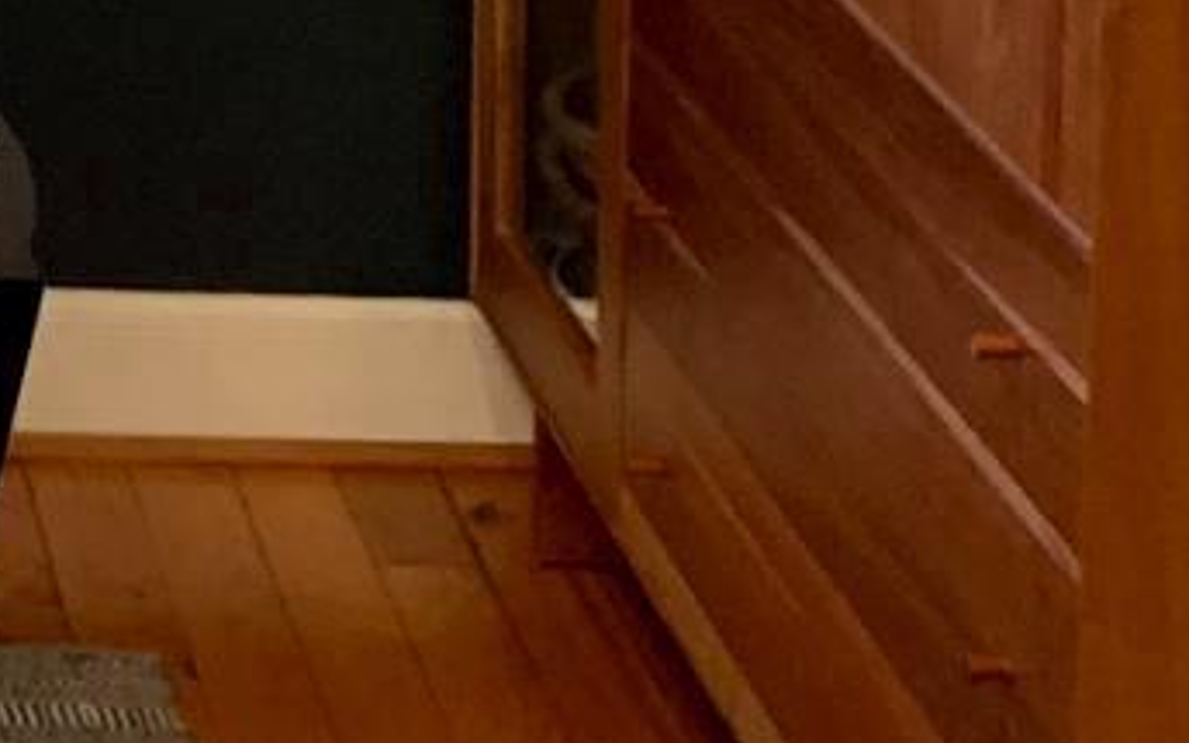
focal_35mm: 164
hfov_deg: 11.4
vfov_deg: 7.7
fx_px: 5314
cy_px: -729
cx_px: -1241
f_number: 1.8
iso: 200
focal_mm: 4.25
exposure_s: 1/60
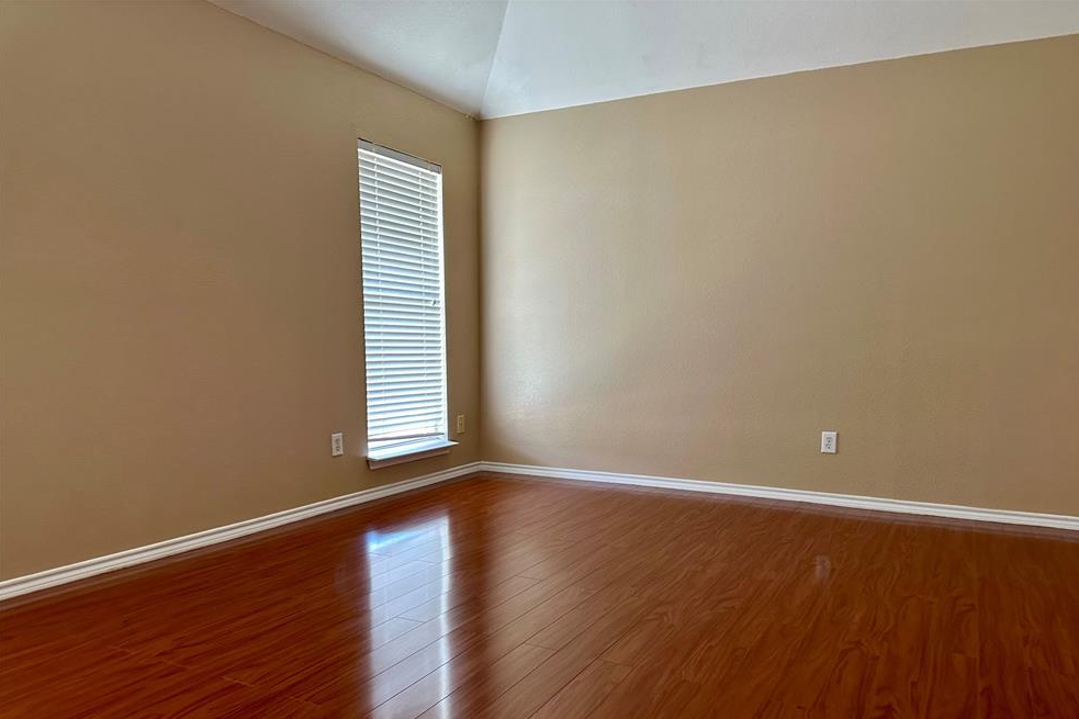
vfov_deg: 49.3
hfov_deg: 69.4
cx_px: 559
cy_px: 420
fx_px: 779
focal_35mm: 26
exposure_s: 1/60
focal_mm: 6.86
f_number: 1.78
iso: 320
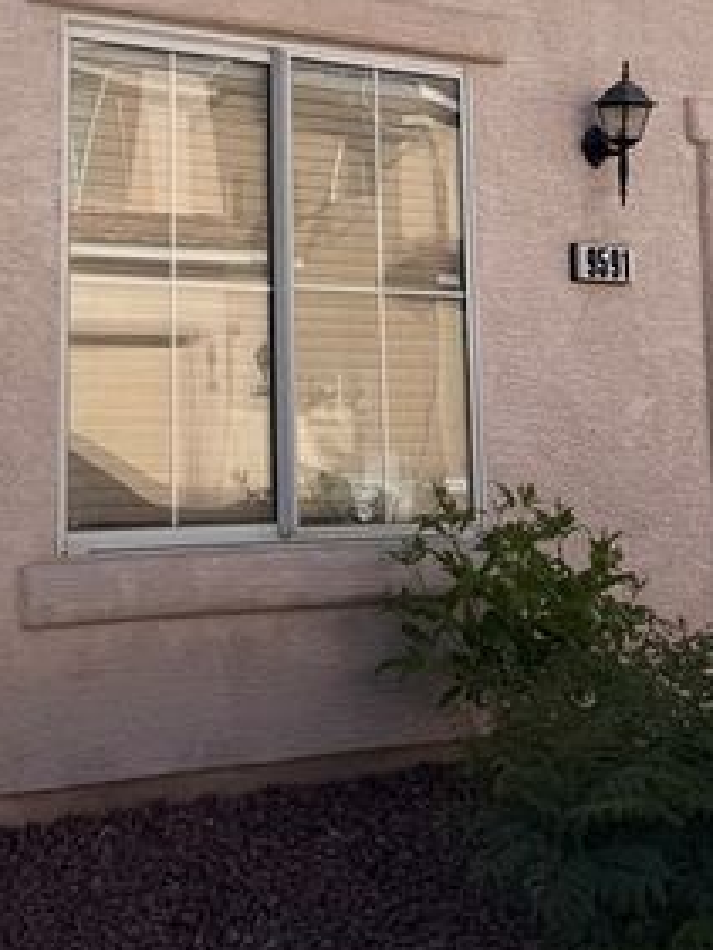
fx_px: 1564
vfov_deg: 32.7
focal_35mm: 57
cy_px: 177
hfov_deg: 25.2
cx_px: 139
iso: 80
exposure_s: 1/3584
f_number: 1.78
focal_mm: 6.76
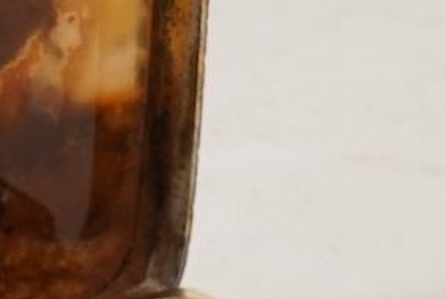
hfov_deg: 8.1
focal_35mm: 252
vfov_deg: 5.5
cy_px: 270
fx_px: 3125
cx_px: -124
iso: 400
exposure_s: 1/125
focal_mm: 30
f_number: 22
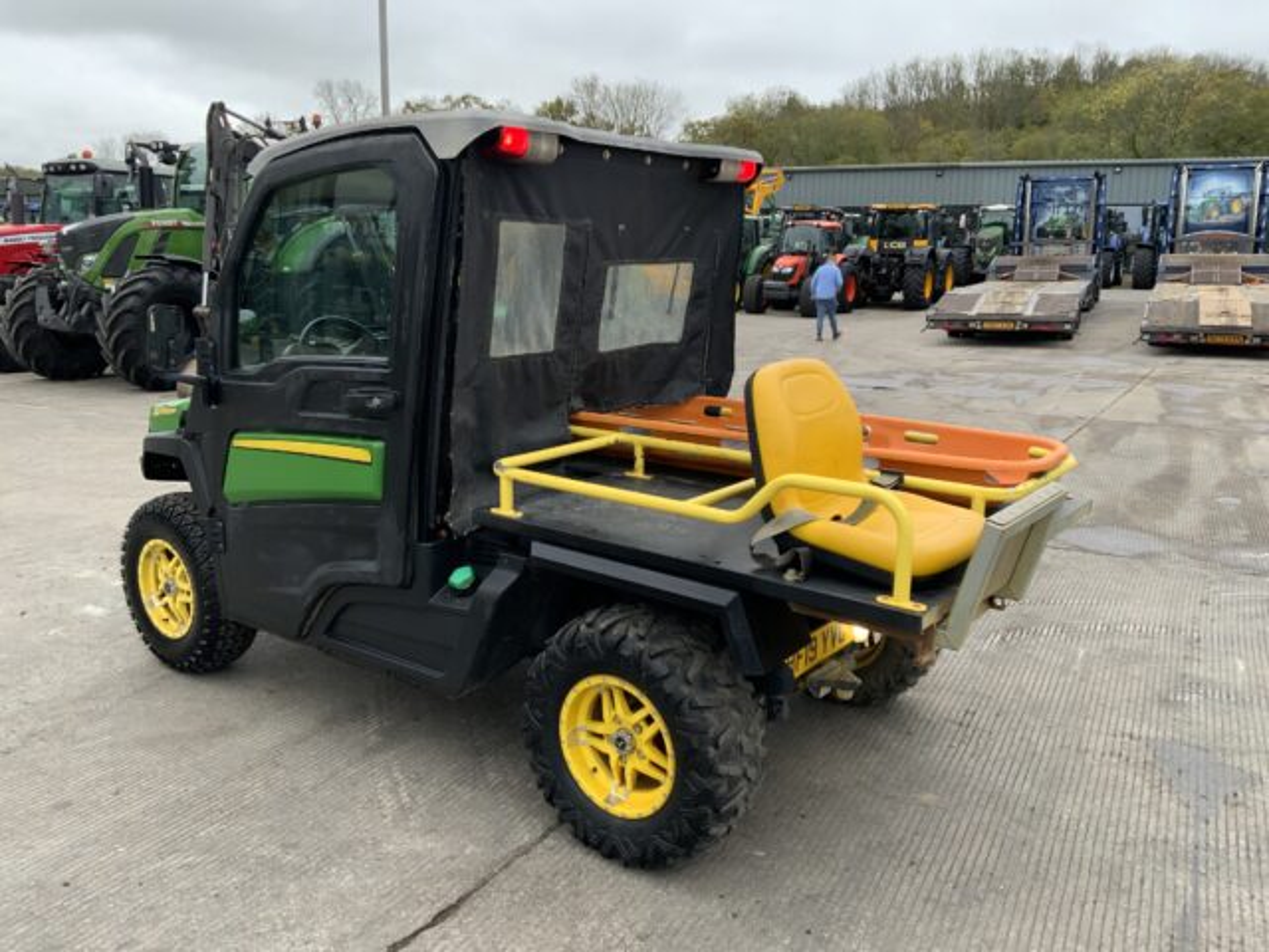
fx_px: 1063
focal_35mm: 29
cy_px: 476
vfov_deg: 48.2
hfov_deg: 61.7
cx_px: 634
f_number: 1.8
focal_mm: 3
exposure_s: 1/122
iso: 64
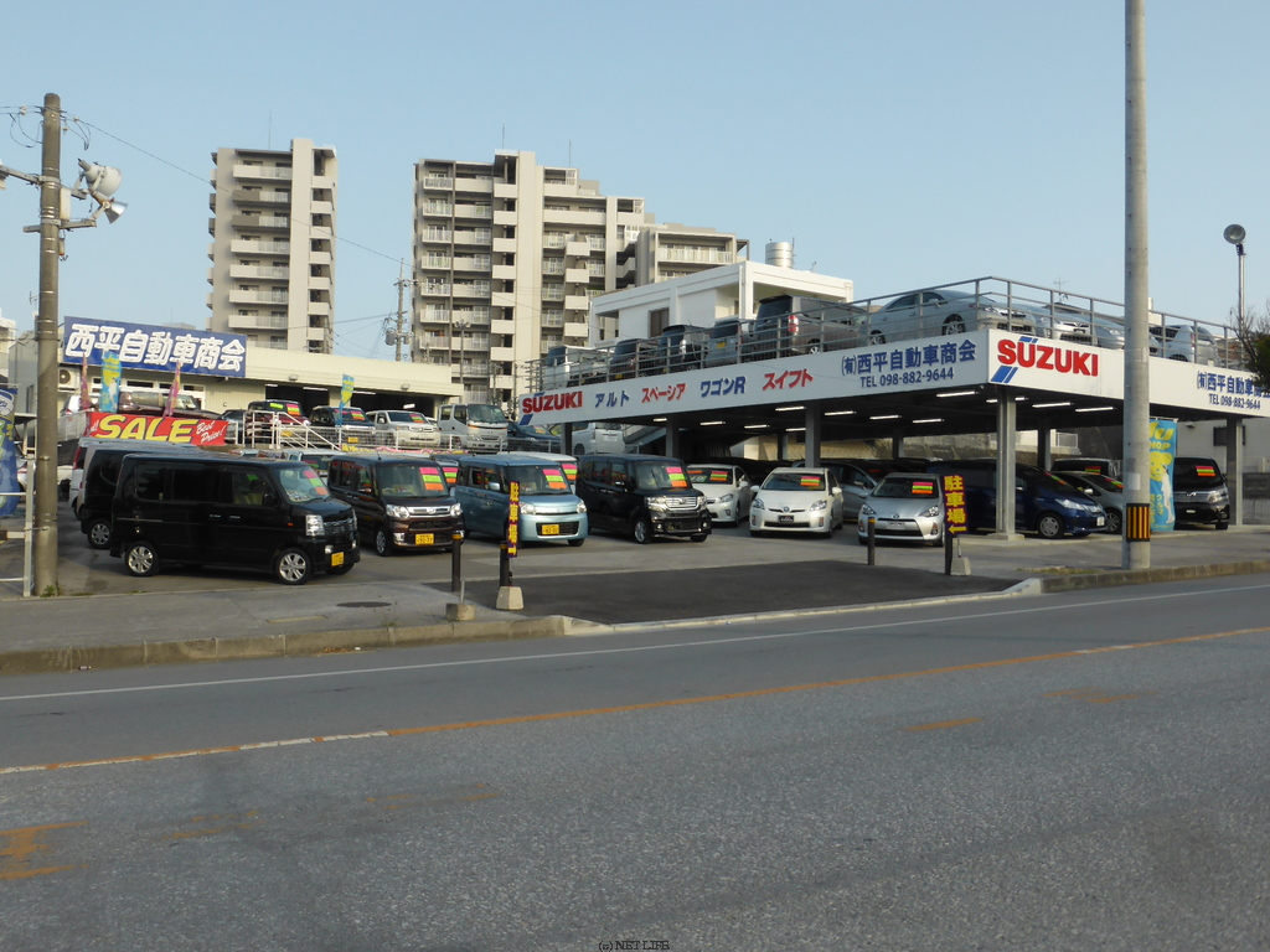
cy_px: 476
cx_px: 635
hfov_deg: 60.0
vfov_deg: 46.8
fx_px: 1101
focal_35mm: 30
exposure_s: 1/640
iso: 100
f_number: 3.6
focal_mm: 5.4
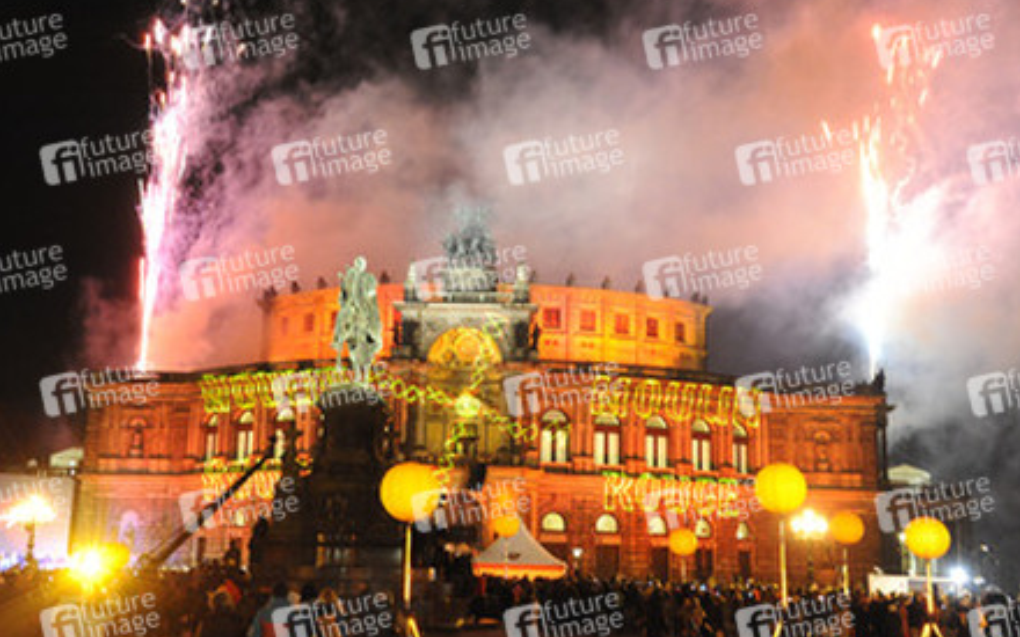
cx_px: 502
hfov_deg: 42.6
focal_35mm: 47
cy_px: 331
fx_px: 1307
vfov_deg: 27.4
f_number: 5.6
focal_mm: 45
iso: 6400
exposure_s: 1/10
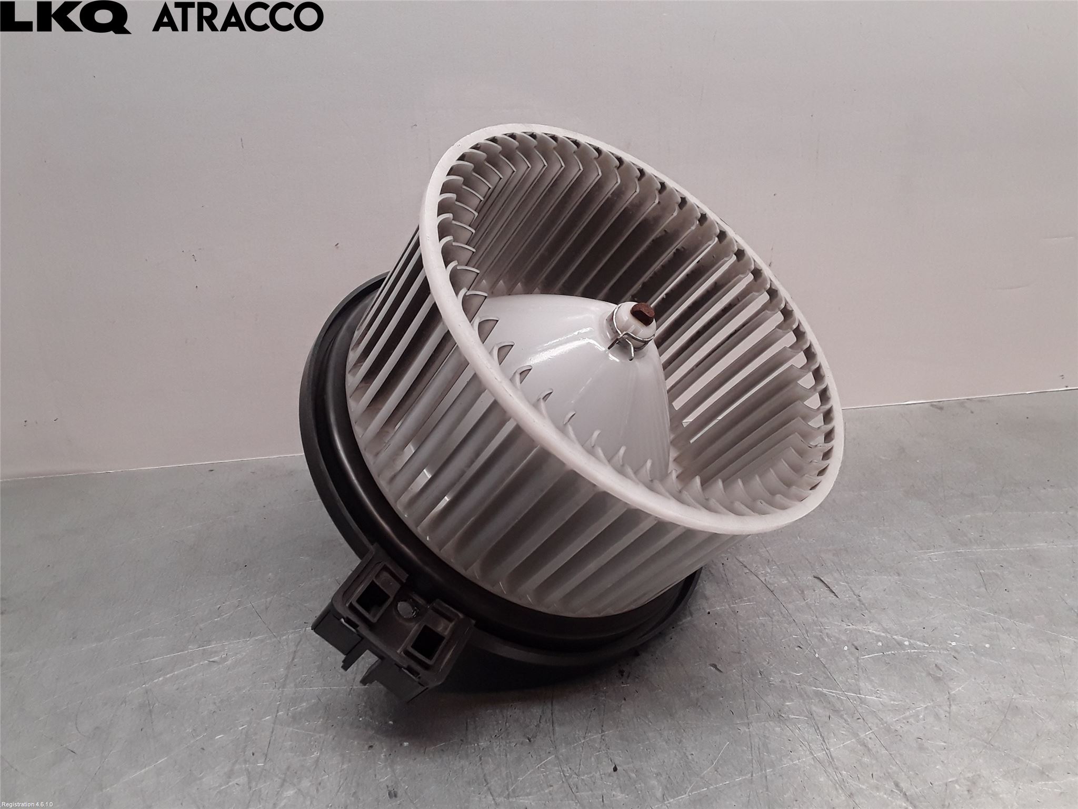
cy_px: 404
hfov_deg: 63.4
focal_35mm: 28
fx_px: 872
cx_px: 539
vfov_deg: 49.7
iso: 100
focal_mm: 2.91
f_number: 1.9
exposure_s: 1/123
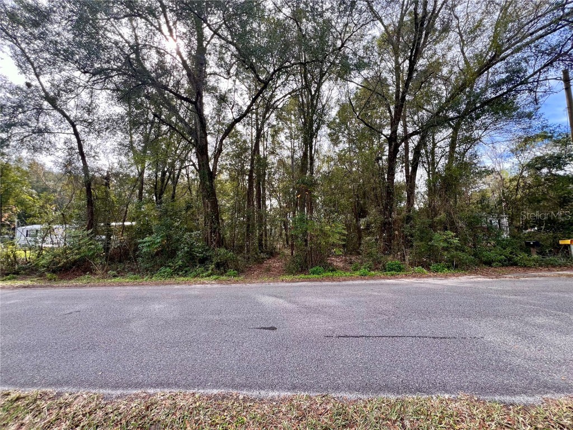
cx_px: 286
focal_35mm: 13
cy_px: 215
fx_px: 215
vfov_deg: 89.9
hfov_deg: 106.2
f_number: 1.8
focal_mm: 1.57
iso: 32
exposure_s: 1/177
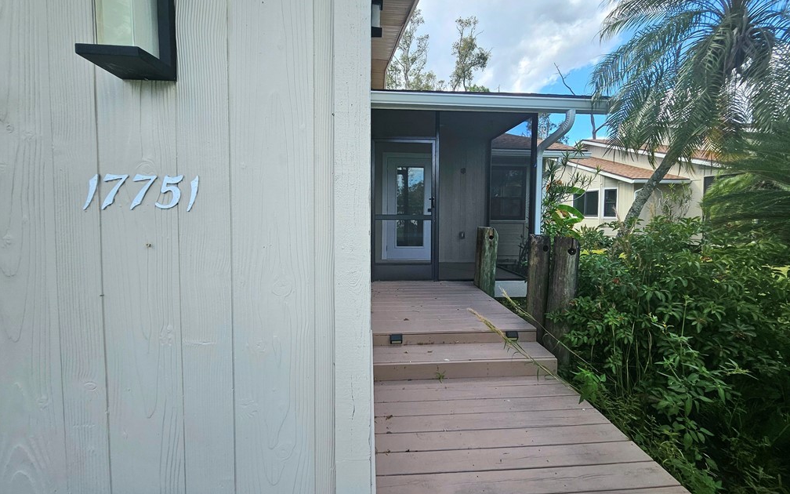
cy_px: 224
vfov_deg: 78.4
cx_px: 399
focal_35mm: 14
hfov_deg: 105.3
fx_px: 301
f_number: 2.2
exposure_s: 1/400
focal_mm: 1.74
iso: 32
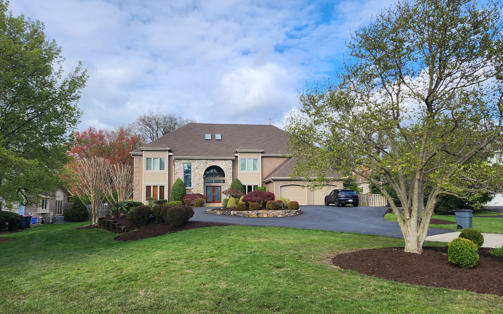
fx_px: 343
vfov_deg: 49.1
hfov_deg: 72.5
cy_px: 180
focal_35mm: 25
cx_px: 248
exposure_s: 1/769
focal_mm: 5.4
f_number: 1.8
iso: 20
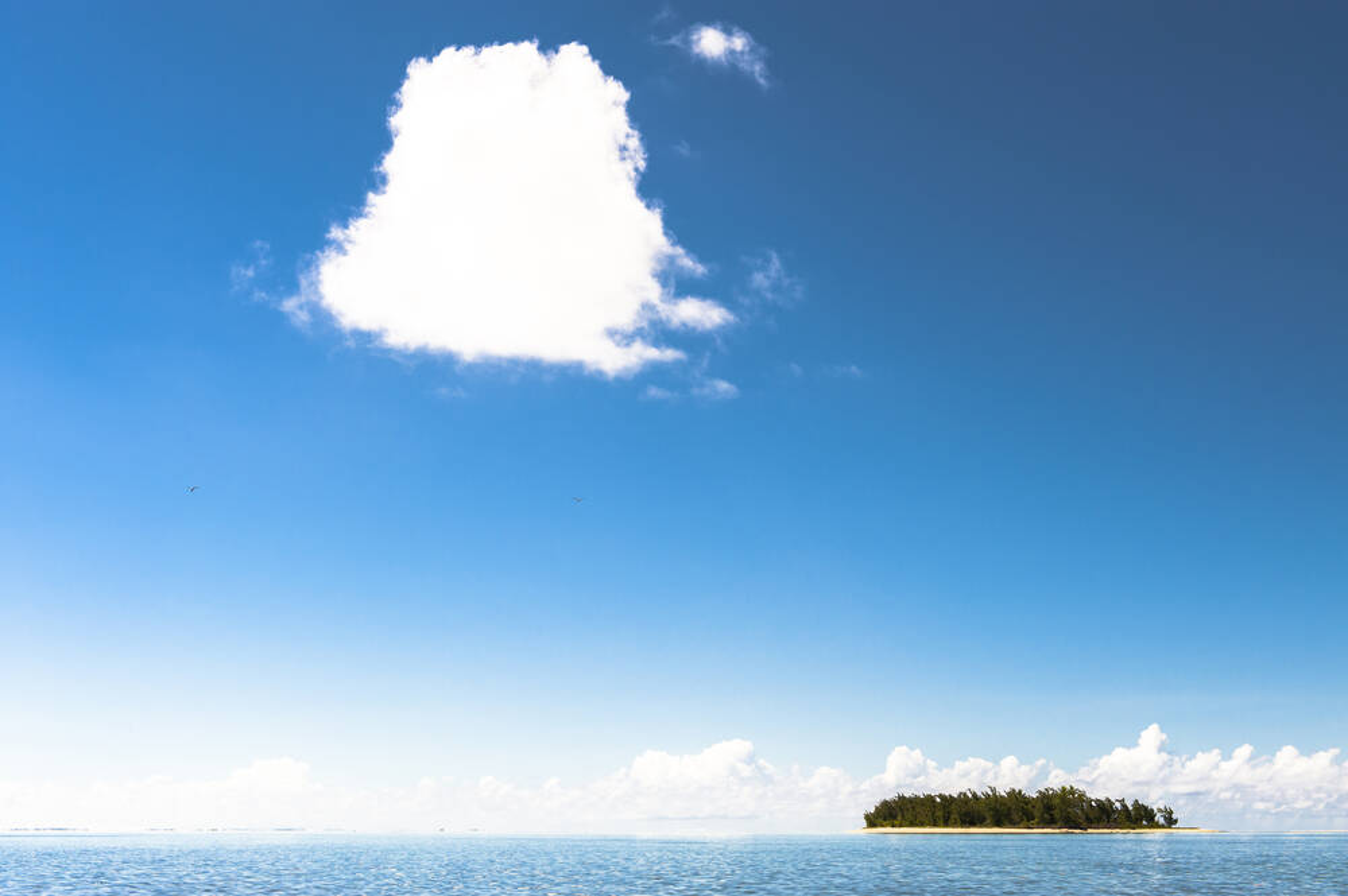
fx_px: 1796
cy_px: 448
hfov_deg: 41.1
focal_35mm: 48
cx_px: 674
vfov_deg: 28.0
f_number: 9.5
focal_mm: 48
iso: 200
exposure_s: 1/500
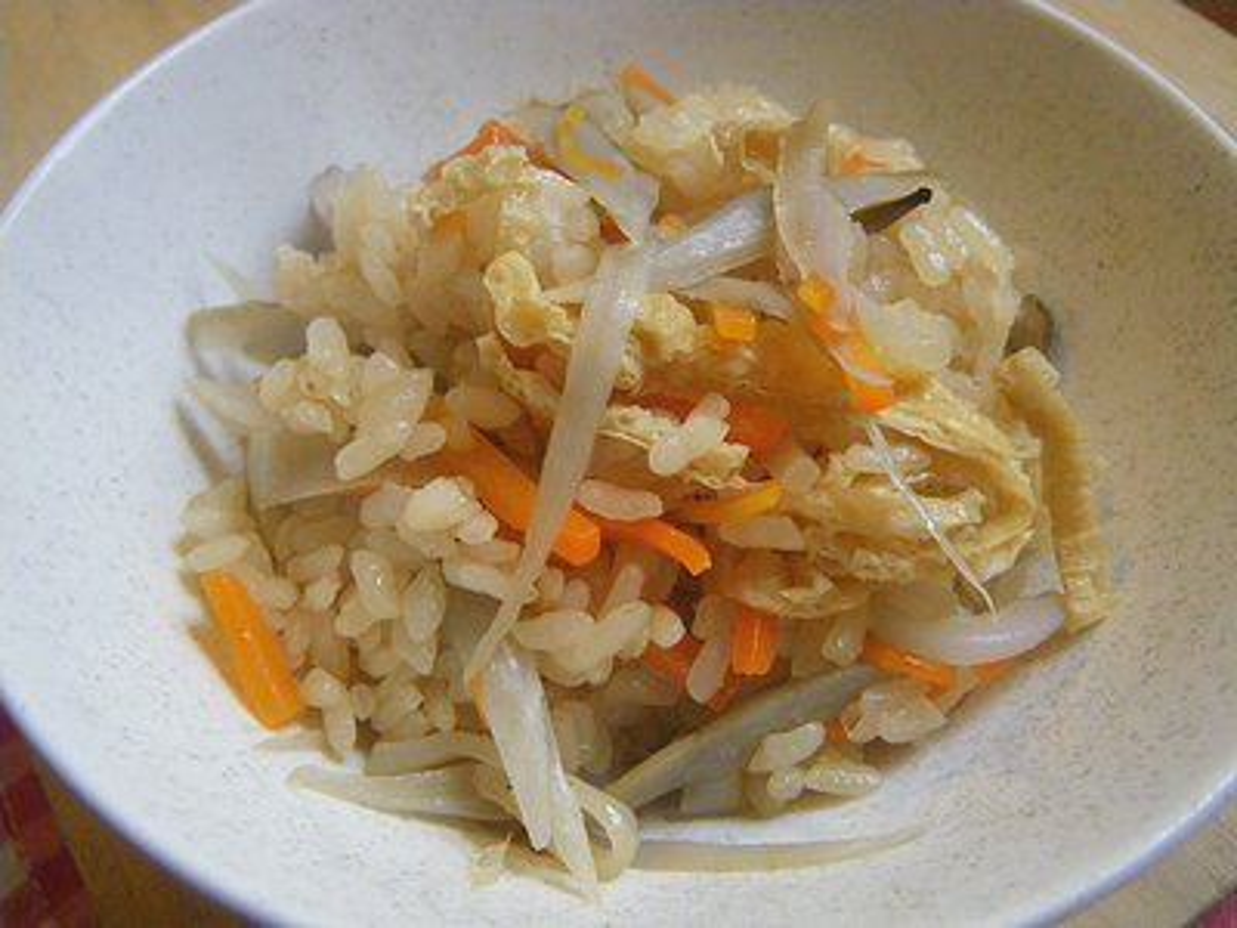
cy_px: 464
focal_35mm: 34
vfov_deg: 41.8
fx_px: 1215
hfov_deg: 54.0
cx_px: 618
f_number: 3.8
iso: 800
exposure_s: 1/40
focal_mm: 6.1
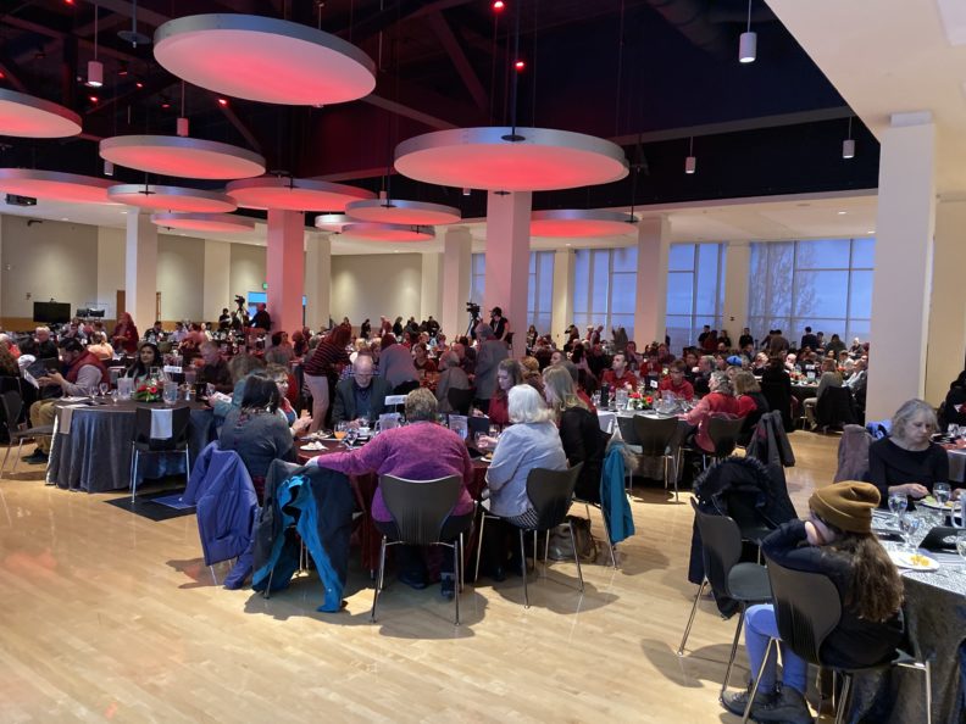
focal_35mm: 26
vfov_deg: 53.1
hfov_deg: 67.3
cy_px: 362
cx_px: 483
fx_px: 726
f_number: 1.8
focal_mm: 4.25
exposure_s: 1/30
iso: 500
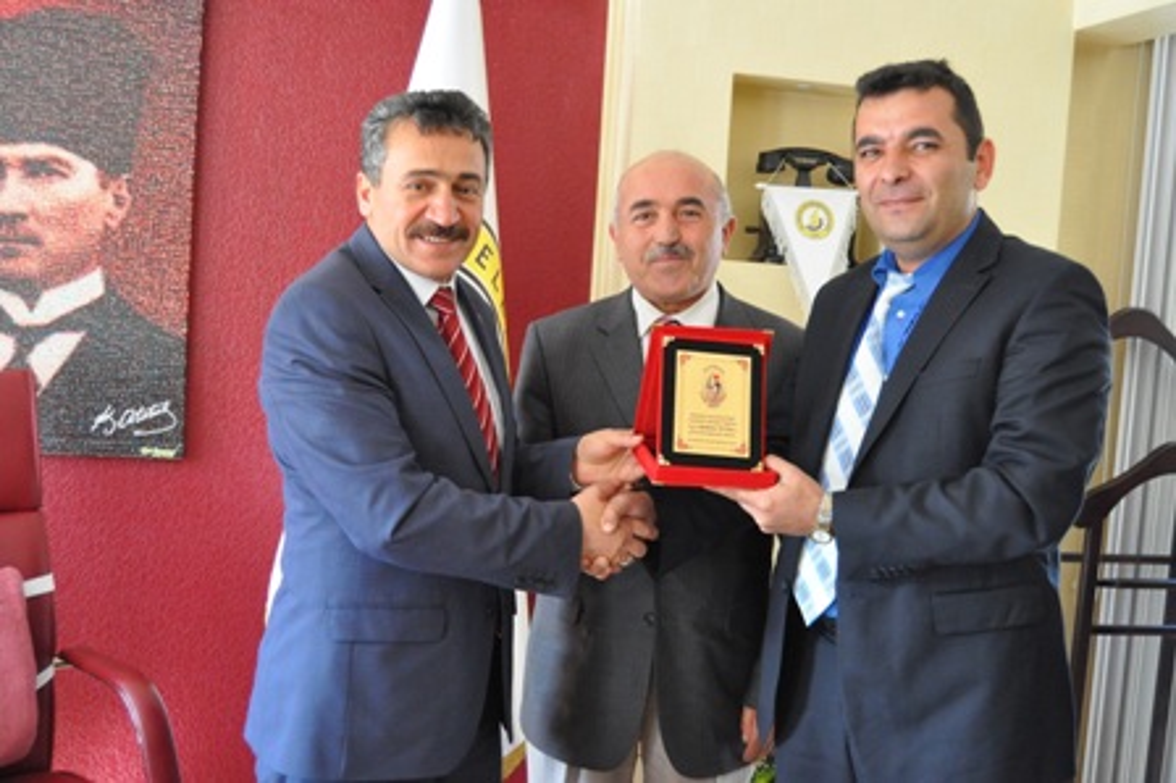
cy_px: 392
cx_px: 588
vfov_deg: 31.8
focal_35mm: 42
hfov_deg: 46.4
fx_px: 1371
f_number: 5
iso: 2500
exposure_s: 1/100
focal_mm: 28
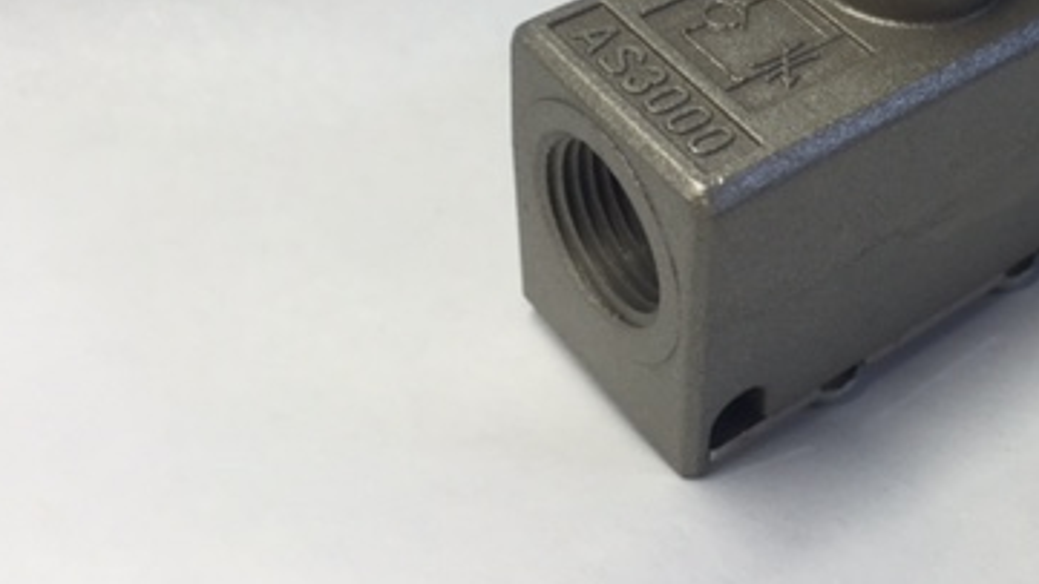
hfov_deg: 36.4
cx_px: 768
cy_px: 14
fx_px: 1543
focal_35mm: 56
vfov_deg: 20.8
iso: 40
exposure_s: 1/60
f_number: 2.2
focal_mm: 4.15
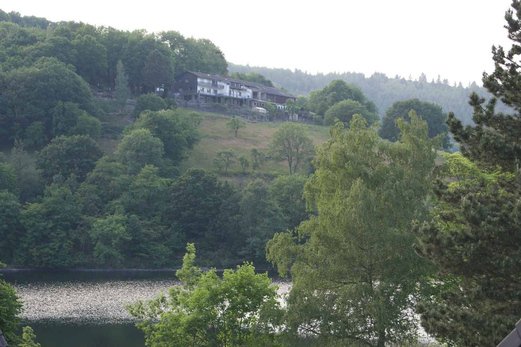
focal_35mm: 82
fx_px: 1194
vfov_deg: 16.6
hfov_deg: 24.6
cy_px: 174
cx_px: 260
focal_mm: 55
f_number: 5.6
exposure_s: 1/100
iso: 200
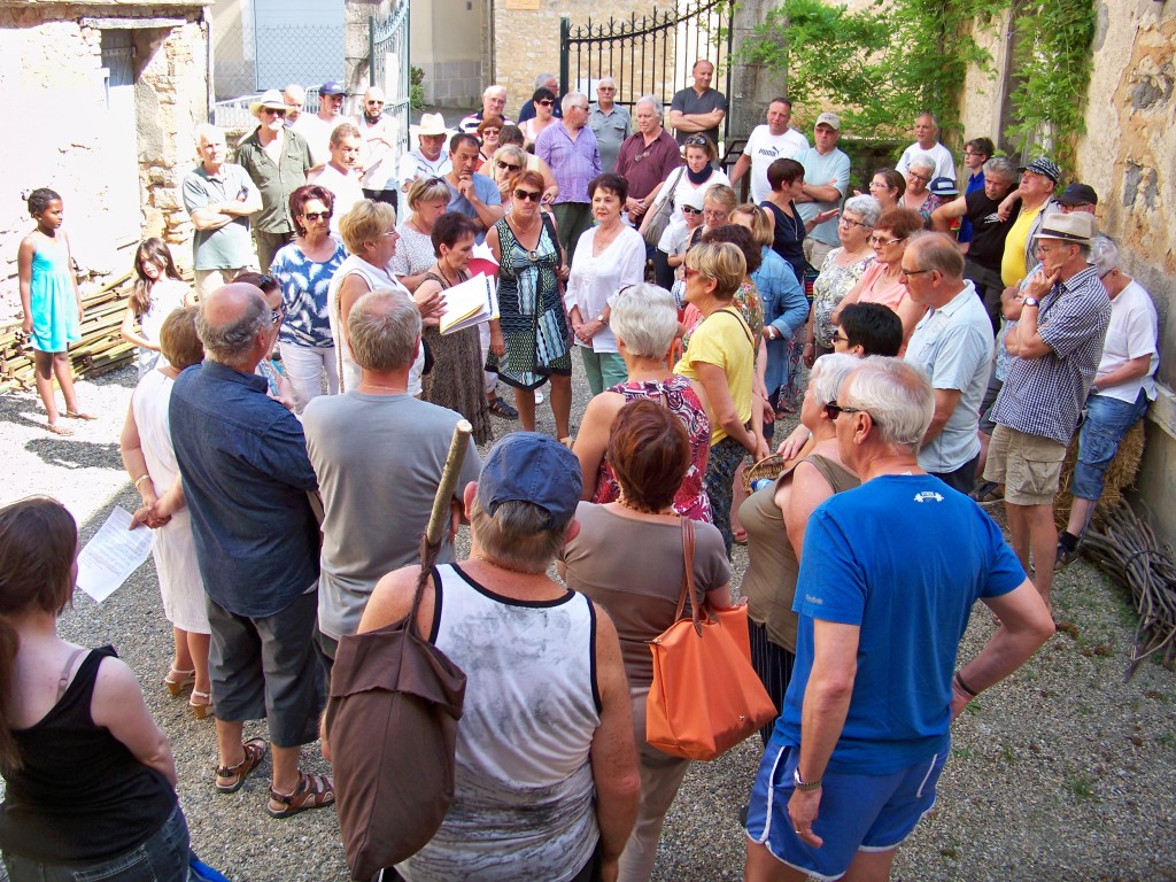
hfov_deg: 55.4
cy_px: 441
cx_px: 588
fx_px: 1121
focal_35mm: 33
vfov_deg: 42.9
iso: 100
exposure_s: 1/160
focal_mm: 5.85
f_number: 2.8
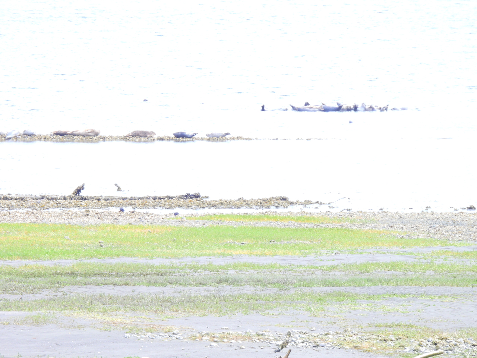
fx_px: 13091
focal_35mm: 950
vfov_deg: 1.6
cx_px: 238
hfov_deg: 2.1
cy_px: 179
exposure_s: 1/50
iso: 100
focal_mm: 170
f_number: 8
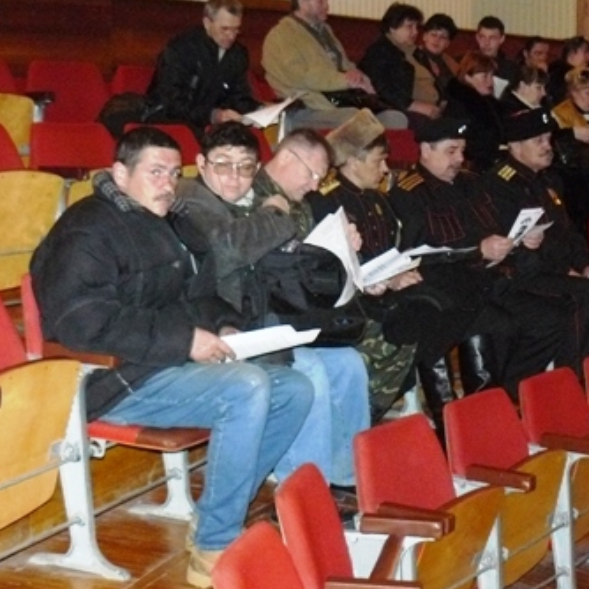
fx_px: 1174
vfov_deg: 28.1
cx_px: 411
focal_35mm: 61
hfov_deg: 27.9
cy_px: 235
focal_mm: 6
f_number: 2.8
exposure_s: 1/30
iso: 400
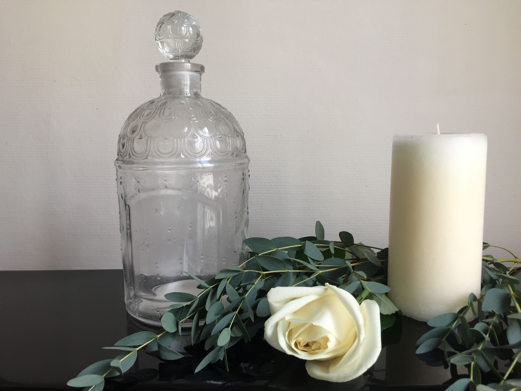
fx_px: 436
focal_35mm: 29
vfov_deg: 48.2
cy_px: 196
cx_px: 260
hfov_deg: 61.7
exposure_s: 1/33
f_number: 2.2
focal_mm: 4.15
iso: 80
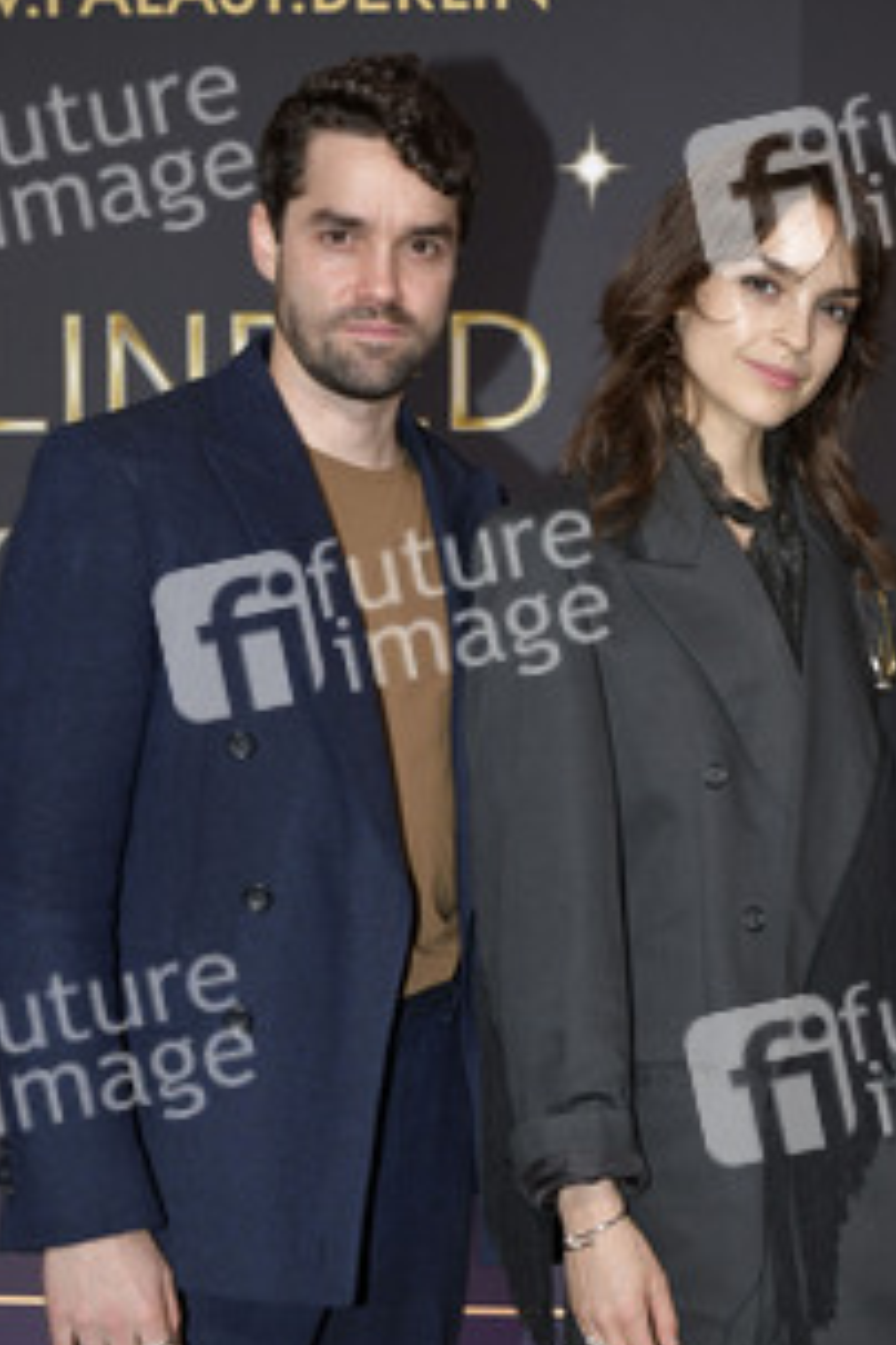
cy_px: 839
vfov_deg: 30.4
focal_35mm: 66
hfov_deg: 20.6
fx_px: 2464
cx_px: 510
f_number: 6.3
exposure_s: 1/250
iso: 1250
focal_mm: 50
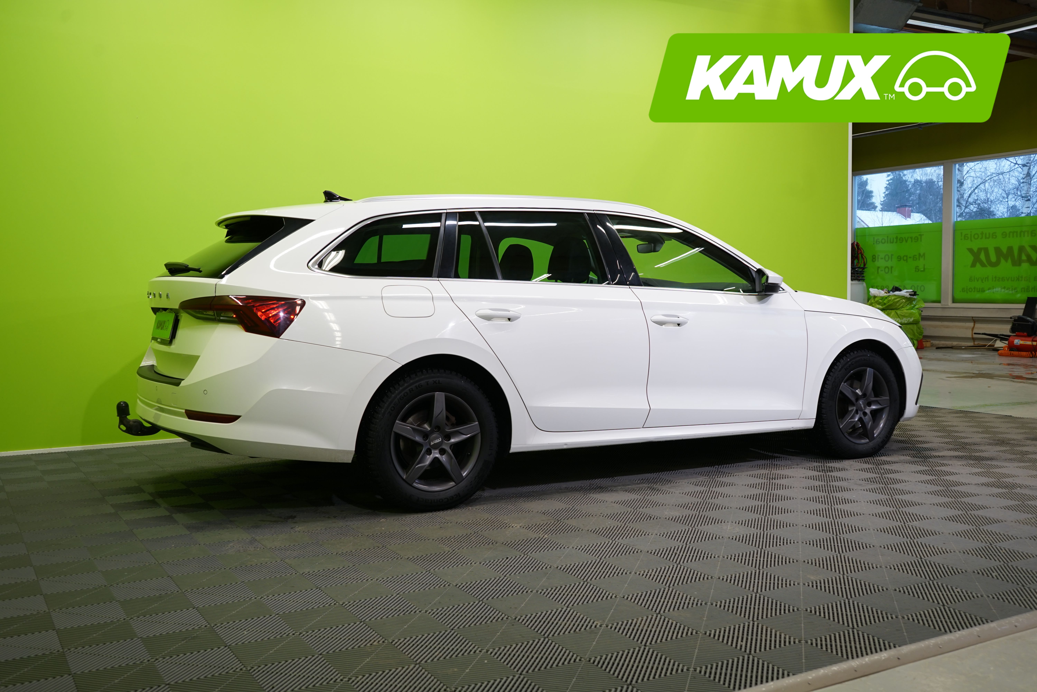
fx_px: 979
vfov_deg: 38.9
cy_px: 346
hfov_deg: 55.8
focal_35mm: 34
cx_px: 518
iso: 400
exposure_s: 1/30
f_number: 5.6
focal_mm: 34
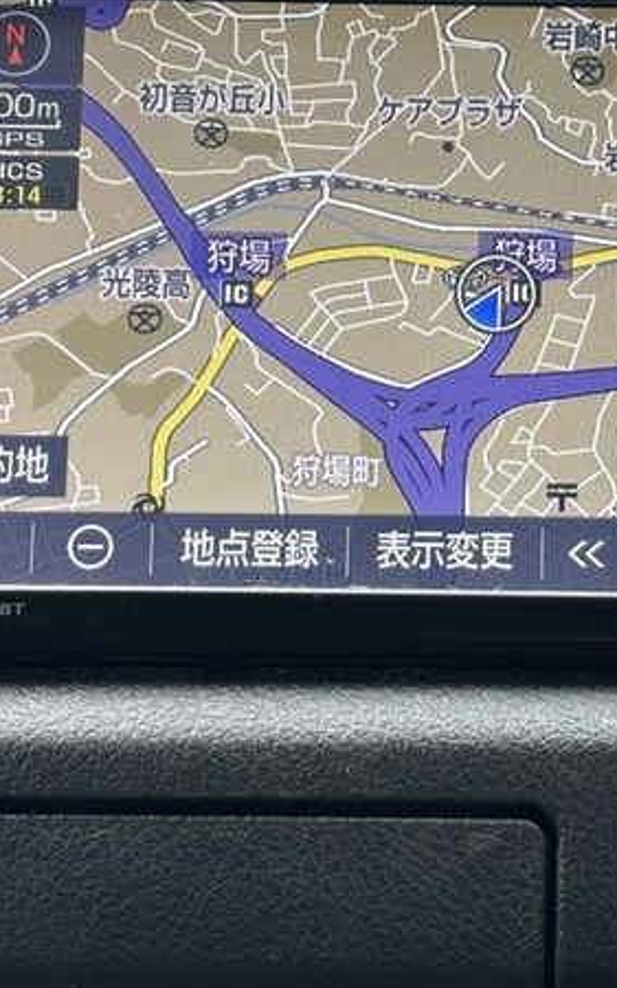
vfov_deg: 21.2
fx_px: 2638
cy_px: 395
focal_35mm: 98
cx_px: 560
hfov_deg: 13.2
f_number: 1.6
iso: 32
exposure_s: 1/121
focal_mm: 5.96
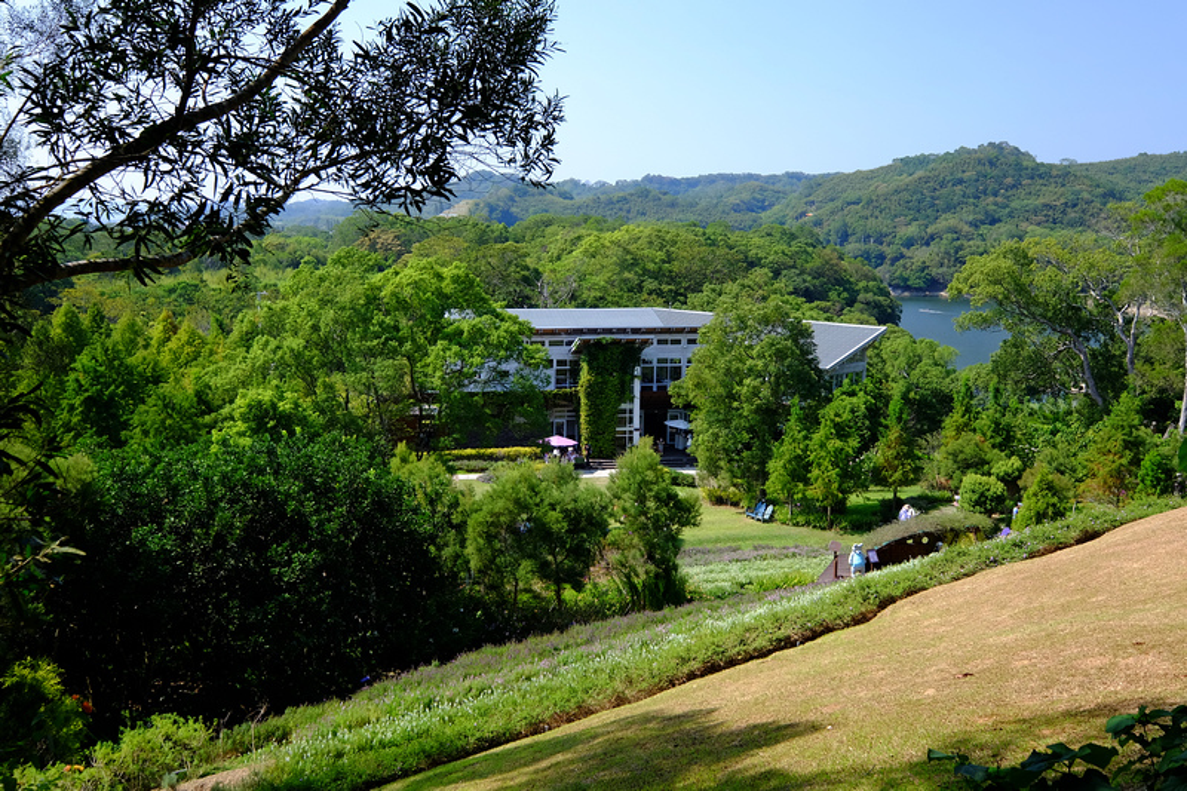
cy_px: 396
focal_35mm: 36
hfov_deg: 53.1
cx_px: 594
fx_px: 1187
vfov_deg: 36.9
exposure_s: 1/52
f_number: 9
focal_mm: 24
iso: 200
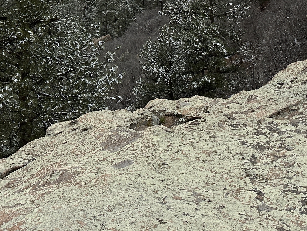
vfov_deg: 20.0
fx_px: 594
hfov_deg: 28.3
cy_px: -77
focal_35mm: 67
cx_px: 253
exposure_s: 1/4184
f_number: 1.78
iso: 80
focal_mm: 6.86
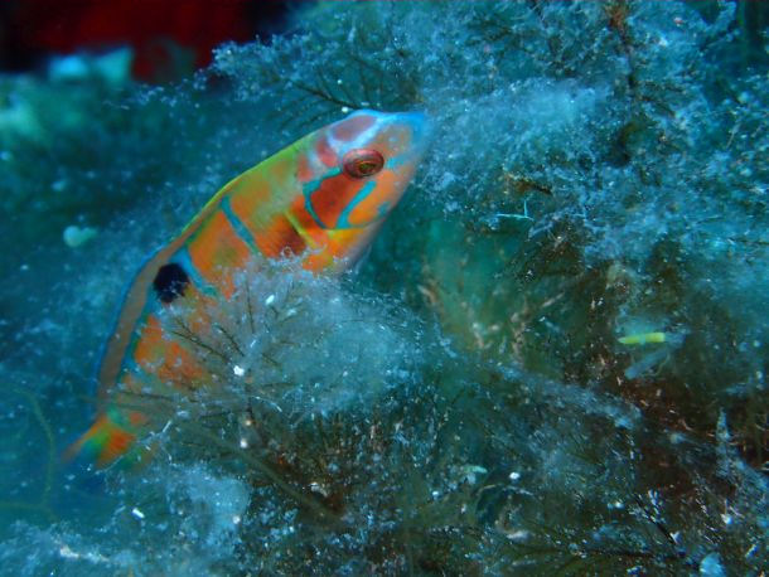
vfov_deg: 14.8
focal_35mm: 100
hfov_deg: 19.6
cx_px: 384
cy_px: 288
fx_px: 2222
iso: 320
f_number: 6.3
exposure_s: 1/200
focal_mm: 18
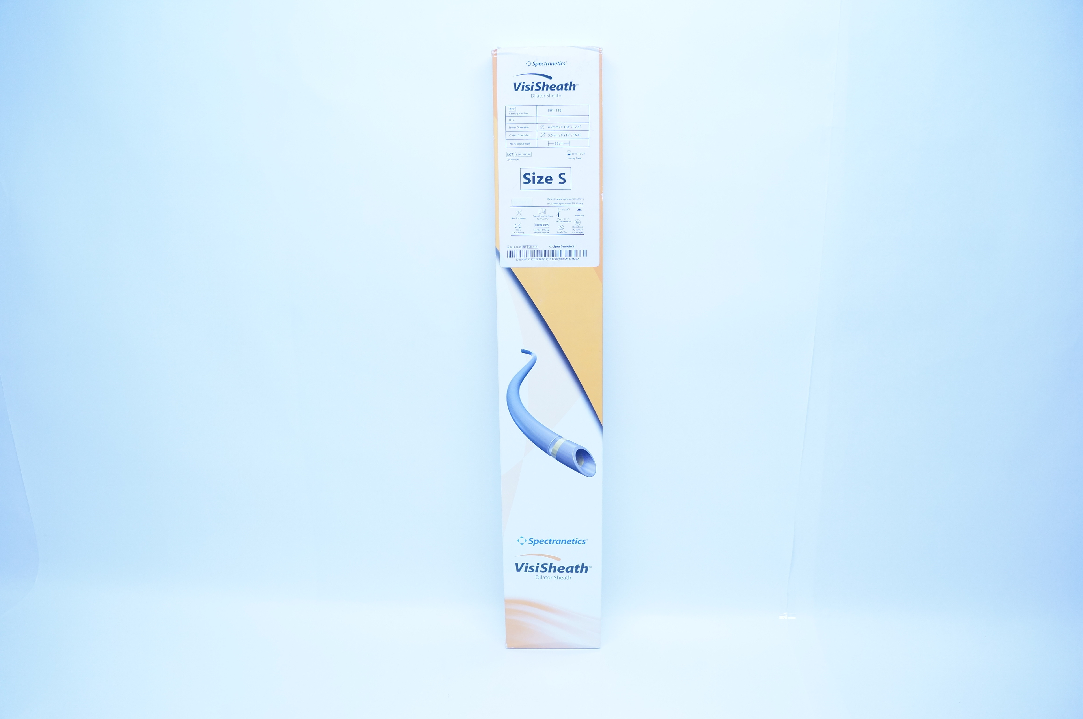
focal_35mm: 27
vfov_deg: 47.8
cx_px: 542
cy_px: 360
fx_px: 811
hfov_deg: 67.4
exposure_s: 1/200
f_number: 4.5
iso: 800
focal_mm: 18
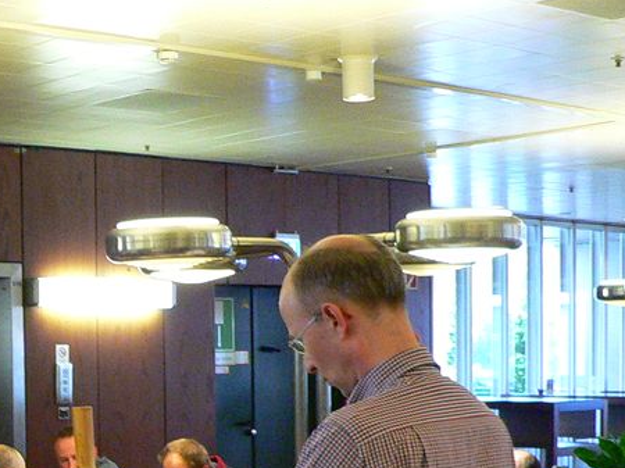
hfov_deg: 22.9
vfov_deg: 17.4
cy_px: 508
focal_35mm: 82
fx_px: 1480
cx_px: 4
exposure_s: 1/13
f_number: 2.8
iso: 400
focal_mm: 6
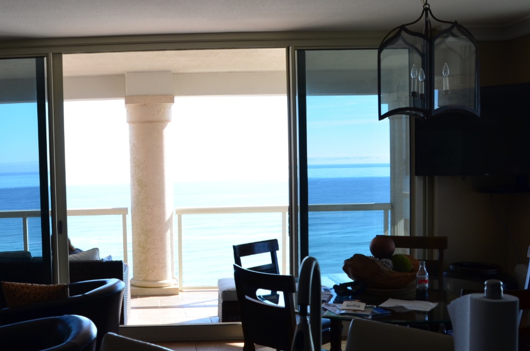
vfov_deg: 30.3
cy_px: 200
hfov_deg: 42.9
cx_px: 120
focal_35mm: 44
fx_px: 646
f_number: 6.3
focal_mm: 18
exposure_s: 1/160
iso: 200
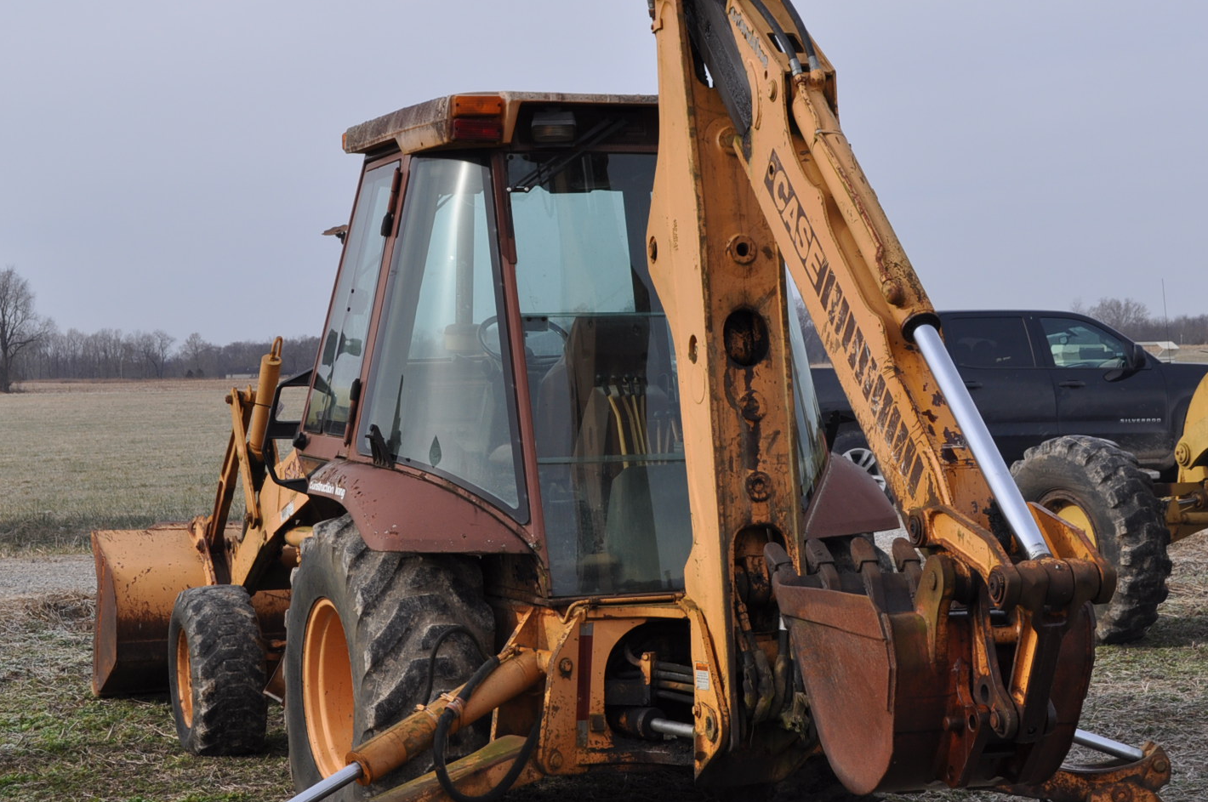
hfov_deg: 26.3
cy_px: 458
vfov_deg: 17.7
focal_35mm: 77
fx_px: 2581
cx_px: 501
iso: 200
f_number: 9
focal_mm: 34
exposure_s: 1/320
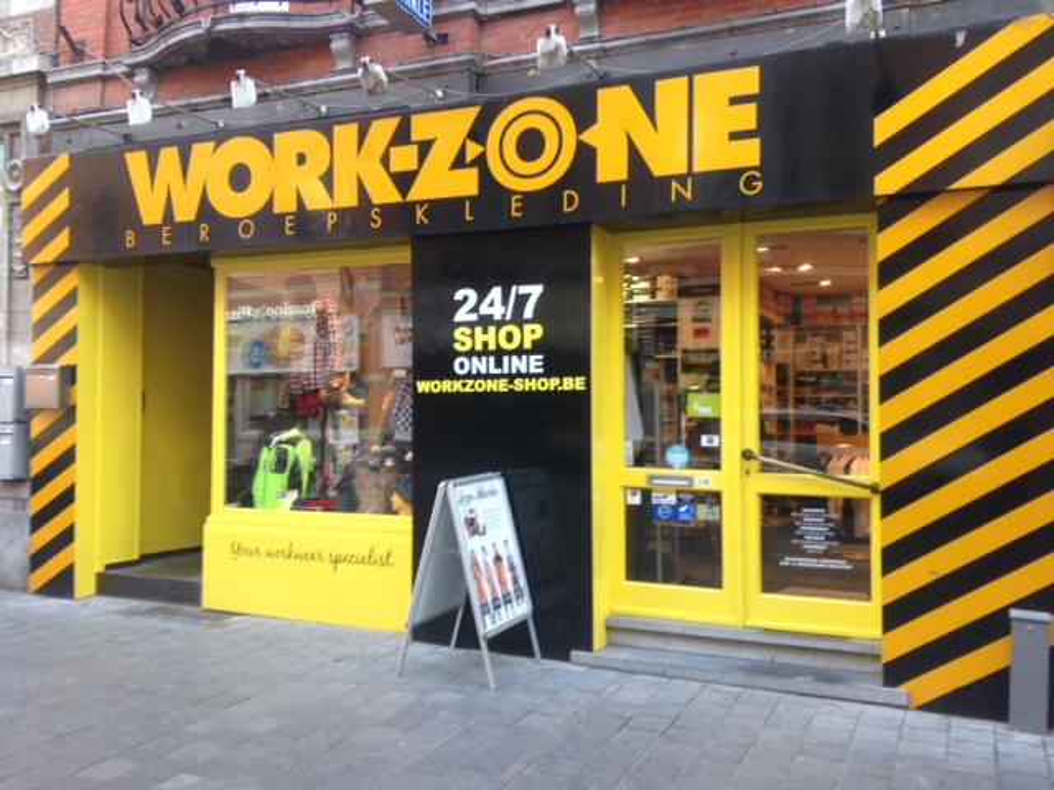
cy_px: 395
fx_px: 1005
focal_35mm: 33
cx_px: 527
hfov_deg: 55.4
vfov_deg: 42.9
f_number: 2.4
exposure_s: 1/24
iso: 50
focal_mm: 4.12
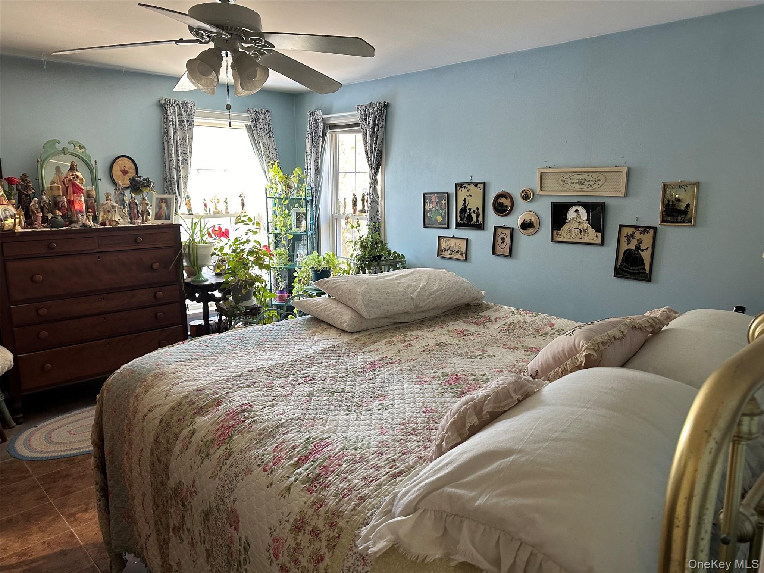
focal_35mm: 24
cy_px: 286
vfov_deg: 56.8
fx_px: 530
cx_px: 382
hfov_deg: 71.6
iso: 250
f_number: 1.78
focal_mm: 6.86
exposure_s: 1/60
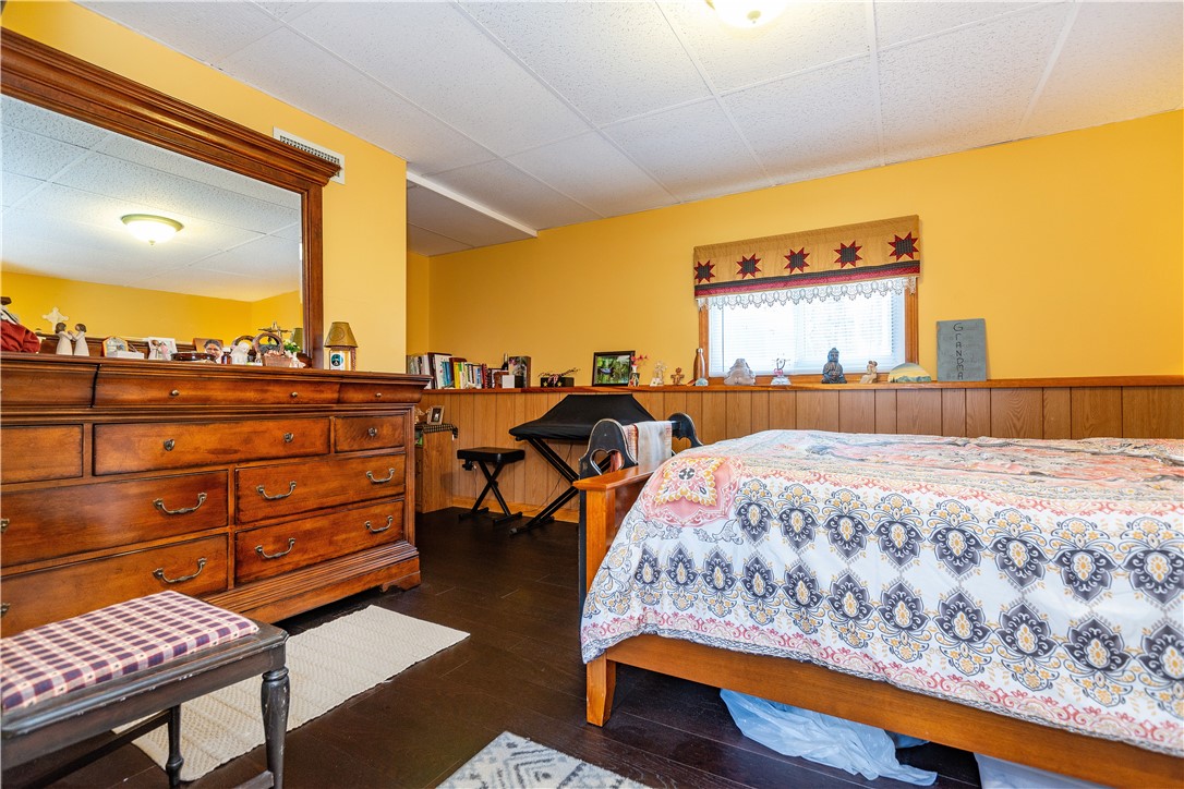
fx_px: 526
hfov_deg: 96.7
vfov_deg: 73.7
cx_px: 592
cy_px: 394
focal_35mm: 16
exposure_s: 1/4
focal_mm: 16
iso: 320
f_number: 6.3
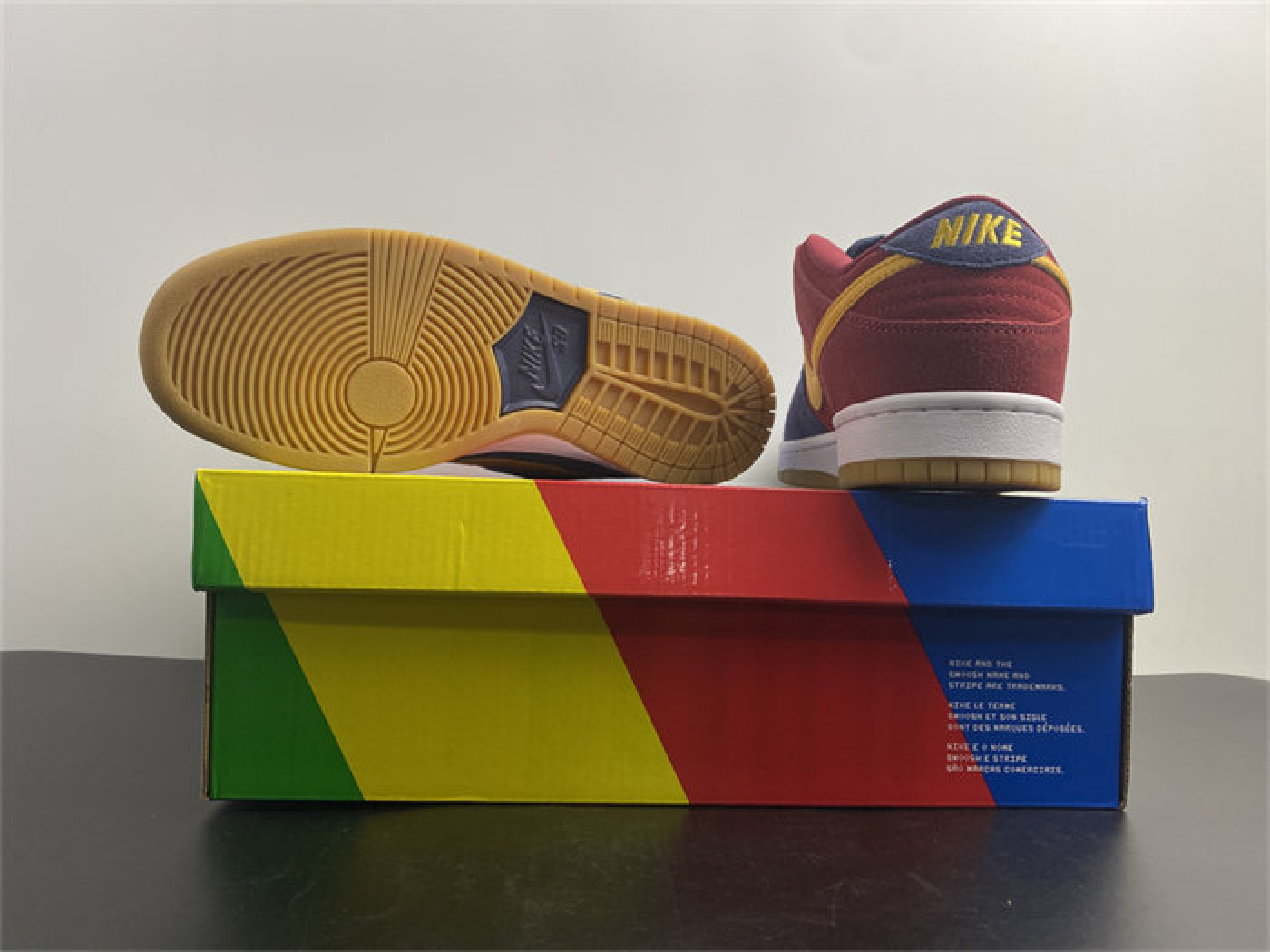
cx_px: 635
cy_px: 476
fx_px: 954
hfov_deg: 67.3
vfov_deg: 53.1
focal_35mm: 26
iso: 32
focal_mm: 4.25
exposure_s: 1/121
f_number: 1.8
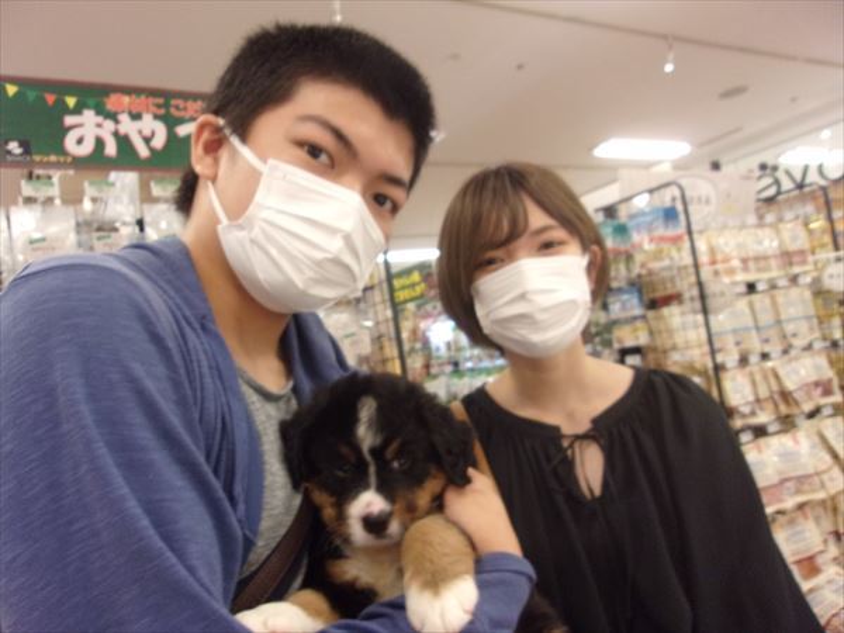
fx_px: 658
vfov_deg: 51.4
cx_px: 422
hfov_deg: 65.3
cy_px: 316
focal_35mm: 27
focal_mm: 4.9
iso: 272
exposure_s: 1/34
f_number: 3
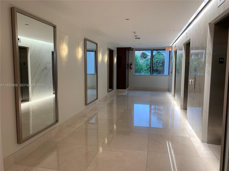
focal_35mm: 26
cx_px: 114
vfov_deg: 53.1
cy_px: 86
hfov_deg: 67.3
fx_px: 172
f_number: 1.8
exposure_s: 1/120
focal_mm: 4.25
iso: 50
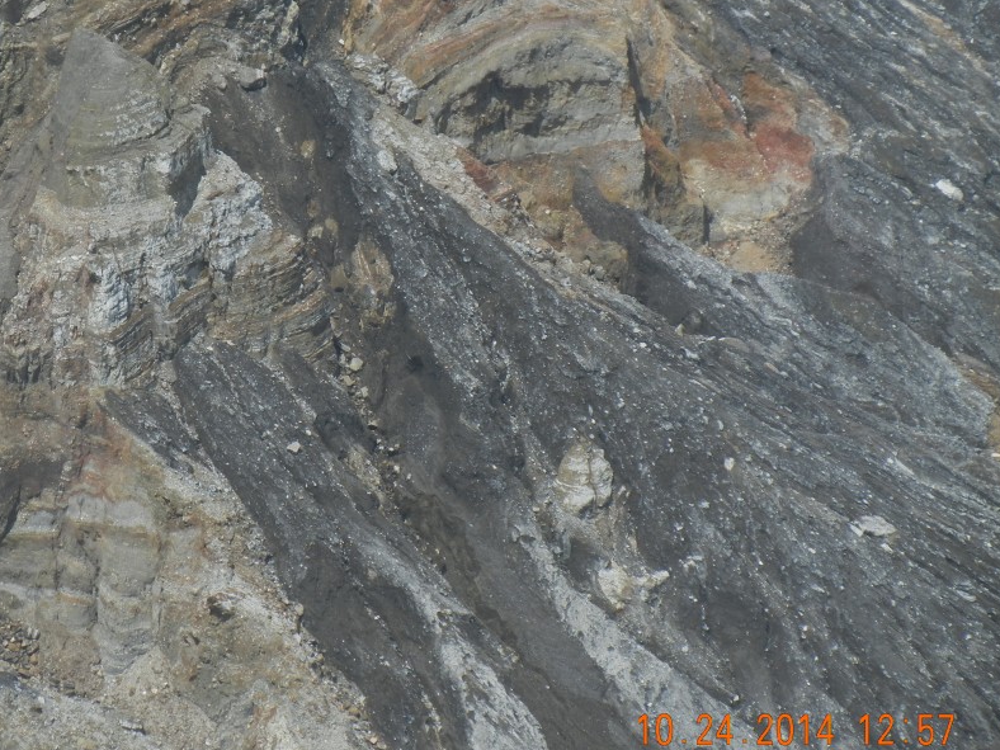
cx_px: 385
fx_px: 7511
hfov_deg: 7.6
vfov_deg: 5.7
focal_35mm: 260
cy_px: 344
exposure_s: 1/311
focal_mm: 36
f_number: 9.4
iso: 160
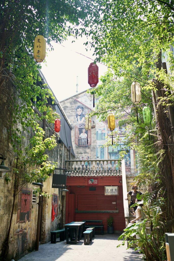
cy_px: 130
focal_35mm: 35
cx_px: 87
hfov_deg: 37.9
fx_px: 254
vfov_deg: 54.4
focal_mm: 35
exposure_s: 1/1000
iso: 400
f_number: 2.8
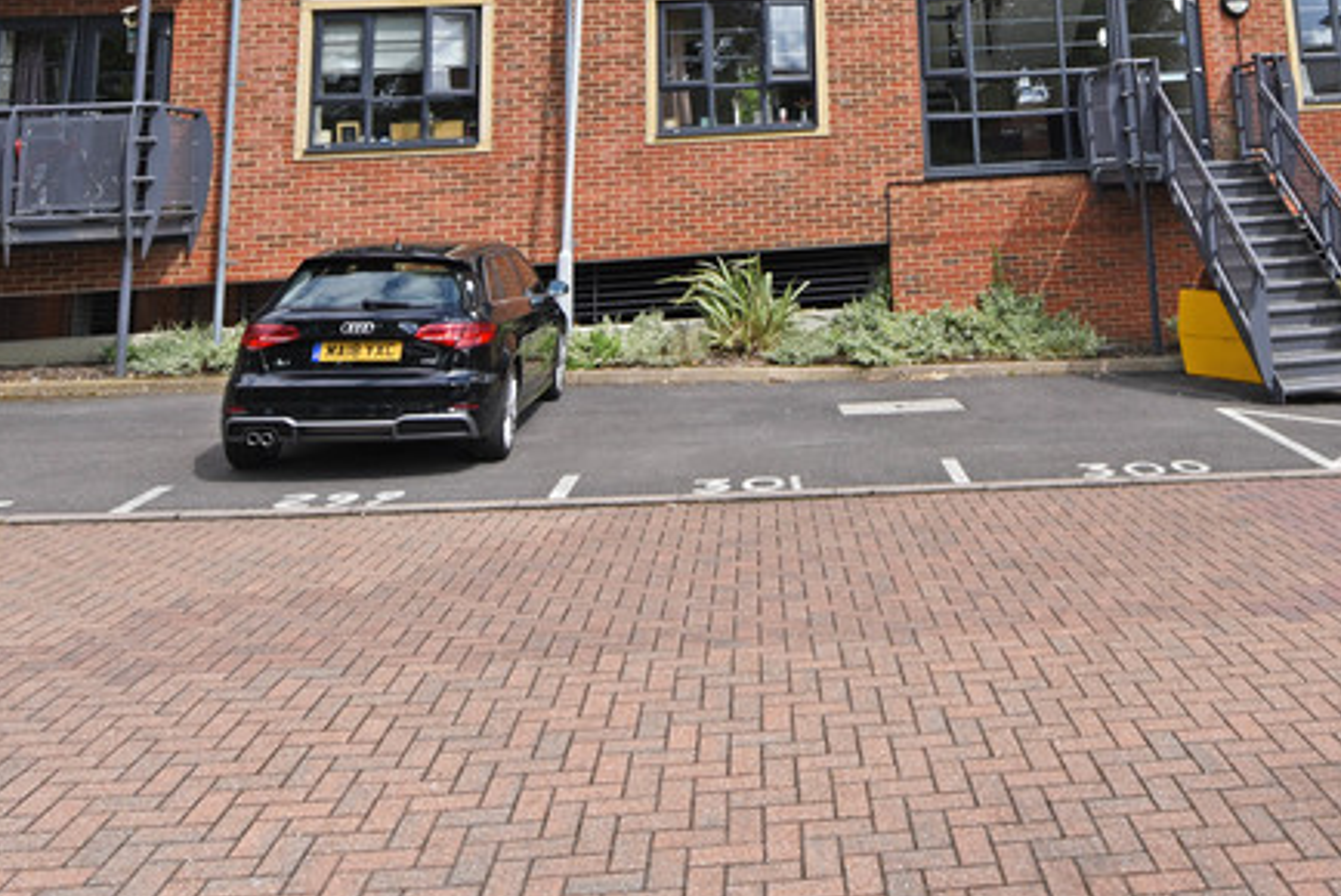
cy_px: -56
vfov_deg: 35.1
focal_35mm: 33
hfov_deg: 55.3
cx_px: 949
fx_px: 1230
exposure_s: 1/400
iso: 250
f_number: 9
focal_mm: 14
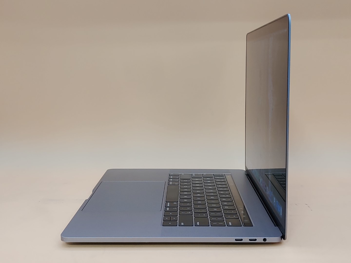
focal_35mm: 46
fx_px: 466
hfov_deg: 41.2
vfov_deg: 31.5
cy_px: 132
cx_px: 176
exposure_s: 1/61
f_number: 1.8
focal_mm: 4.36
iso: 50
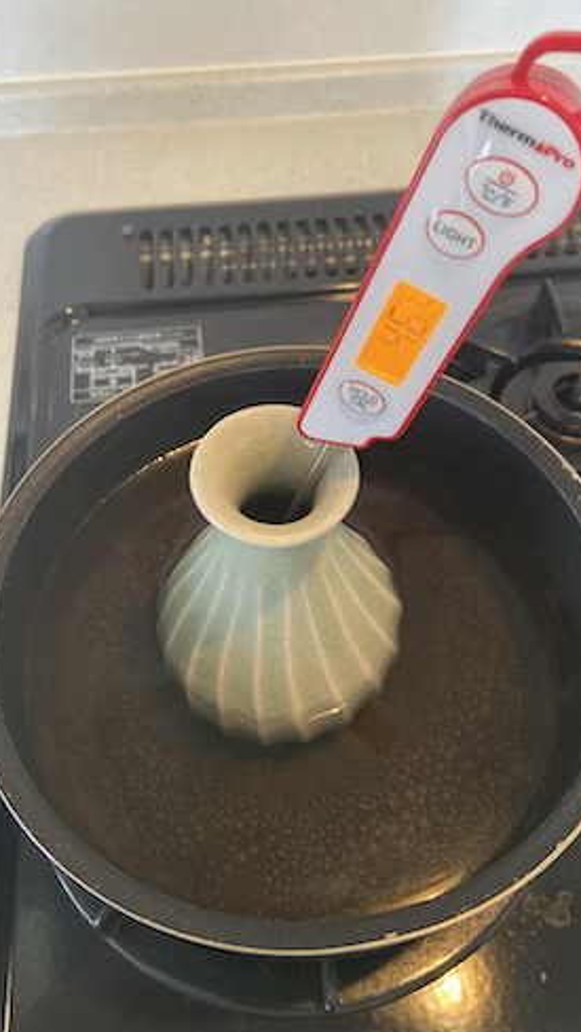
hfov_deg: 40.2
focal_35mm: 29
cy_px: 510
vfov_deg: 66.0
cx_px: 282
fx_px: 793
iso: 400
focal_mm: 4.25
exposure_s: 1/50
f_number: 1.8
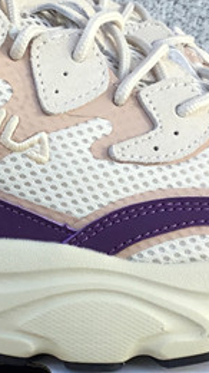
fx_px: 1154
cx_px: -13
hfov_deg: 10.2
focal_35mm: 117
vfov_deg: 18.2
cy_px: 265
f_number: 2.4
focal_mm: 3.3
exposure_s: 1/289
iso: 25
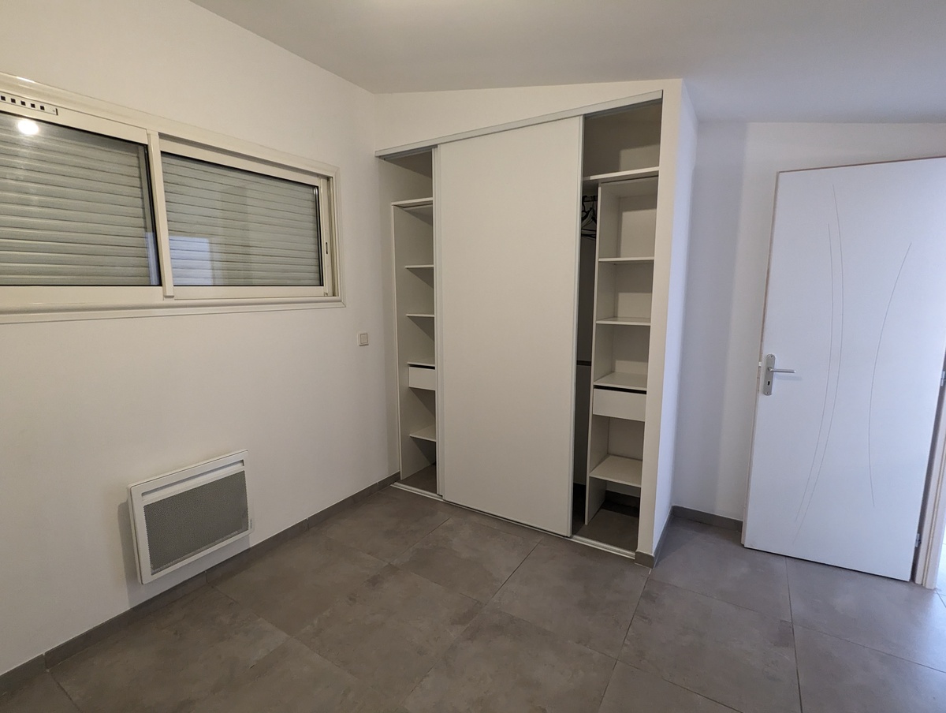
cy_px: 356
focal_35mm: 16
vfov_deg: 78.3
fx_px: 438
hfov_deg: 94.4
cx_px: 473
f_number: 2.2
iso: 260
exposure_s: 1/33.3
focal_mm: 2.35
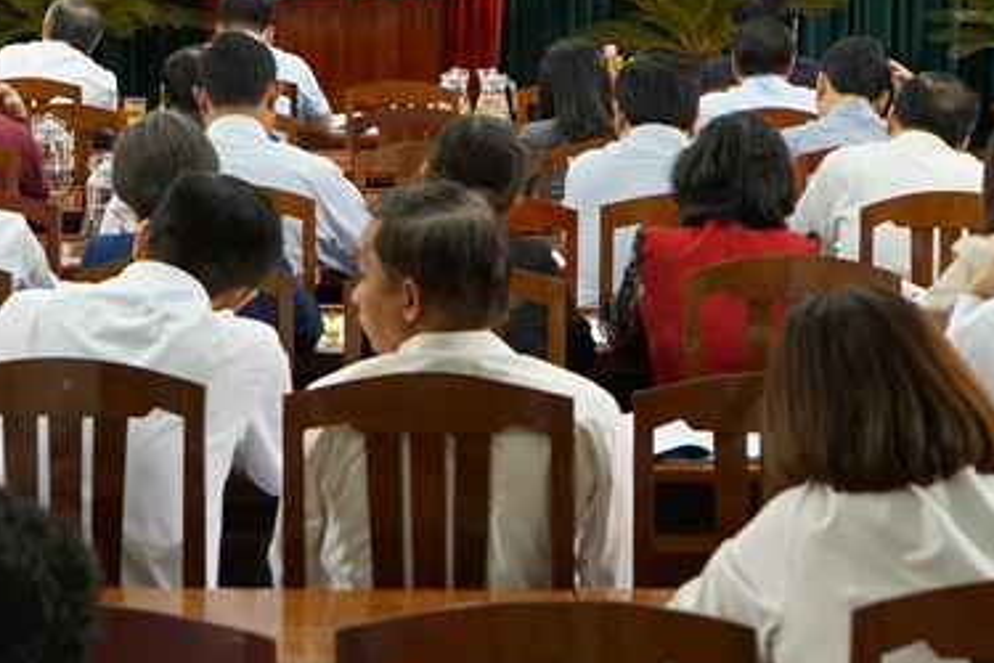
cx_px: 382
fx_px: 3094
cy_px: 163
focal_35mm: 112
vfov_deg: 12.2
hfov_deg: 18.2
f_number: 4
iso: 1250
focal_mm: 35
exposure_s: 1/60
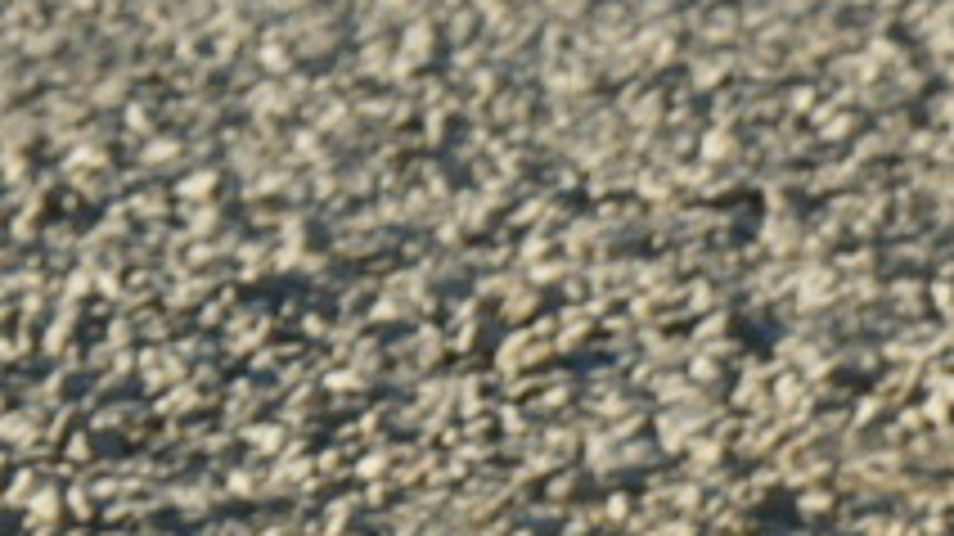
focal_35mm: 417
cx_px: -608
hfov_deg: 5.1
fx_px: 10531
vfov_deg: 2.9
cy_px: -831
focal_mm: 55
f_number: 11
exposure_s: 1/125
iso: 200
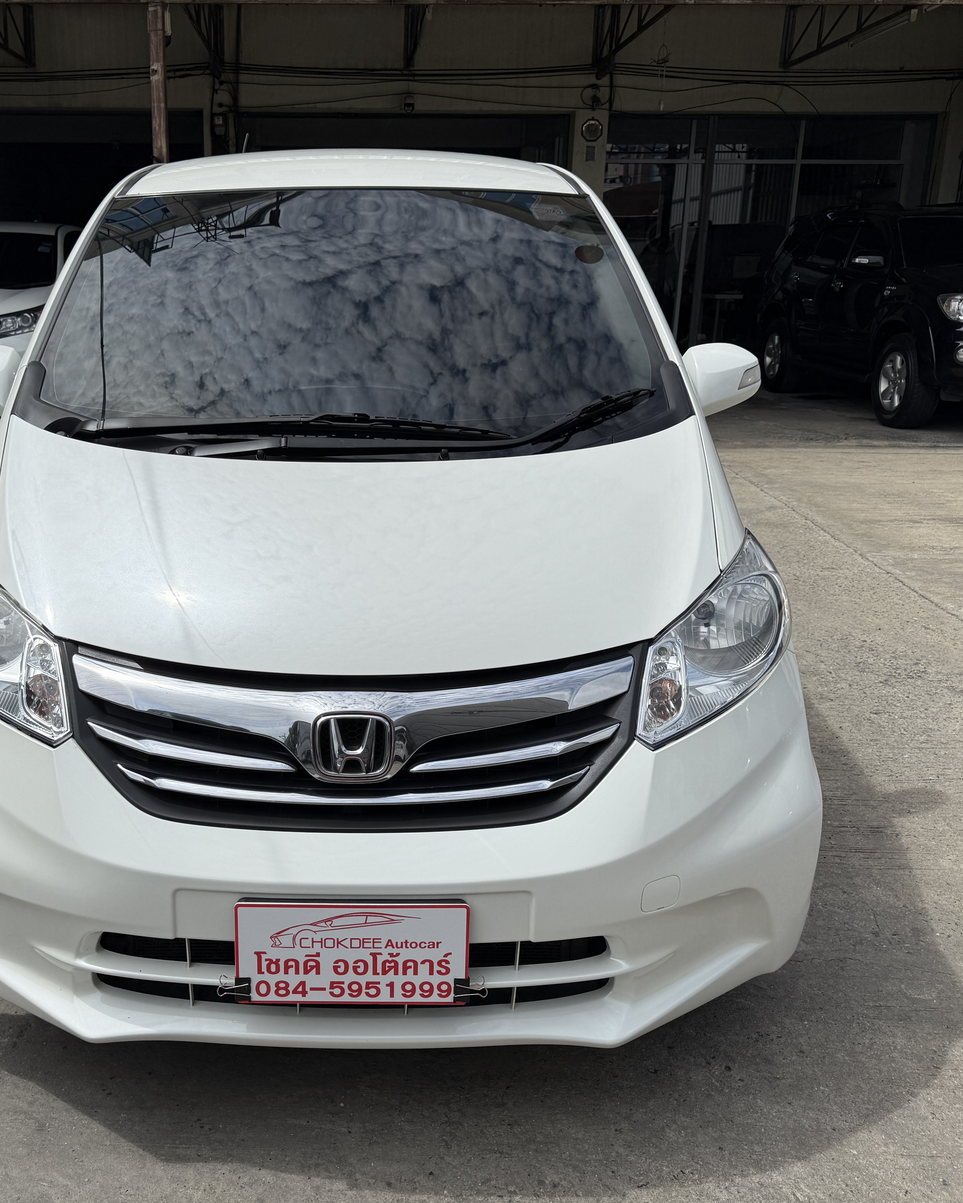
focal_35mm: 32
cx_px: 328
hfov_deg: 45.2
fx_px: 1140
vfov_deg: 55.7
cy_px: 604
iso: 80
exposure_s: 1/10309
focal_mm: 6.76
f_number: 1.78
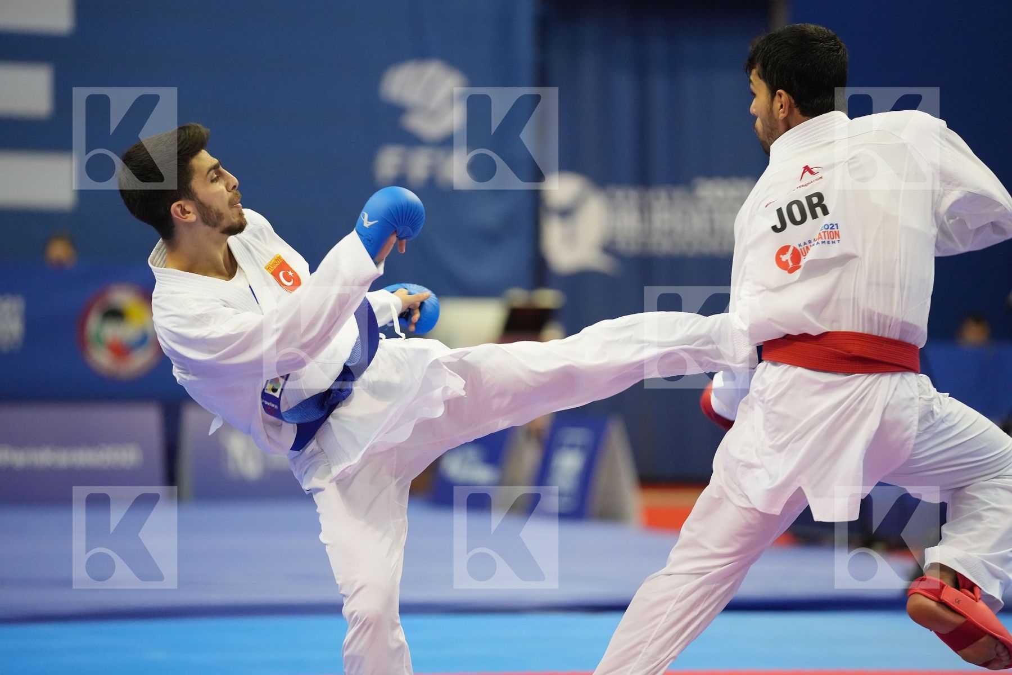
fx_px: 5313
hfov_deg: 10.9
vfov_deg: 7.3
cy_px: 338
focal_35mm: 189
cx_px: 506
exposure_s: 1/1000
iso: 4000
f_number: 2.8
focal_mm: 189
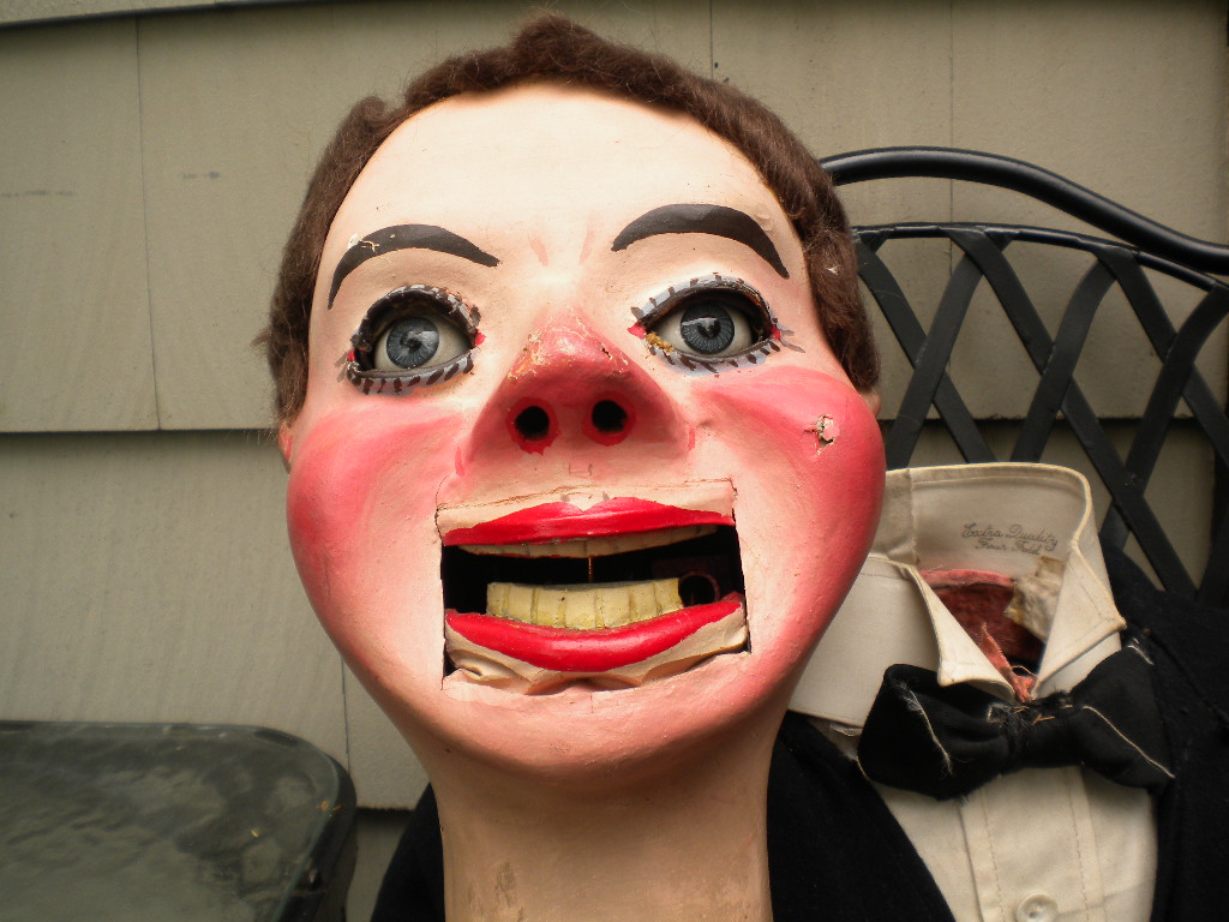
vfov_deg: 40.7
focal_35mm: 35
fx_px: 1243
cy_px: 461
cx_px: 614
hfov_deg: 52.6
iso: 80
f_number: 4.6
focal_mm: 6.3
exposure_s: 1/136
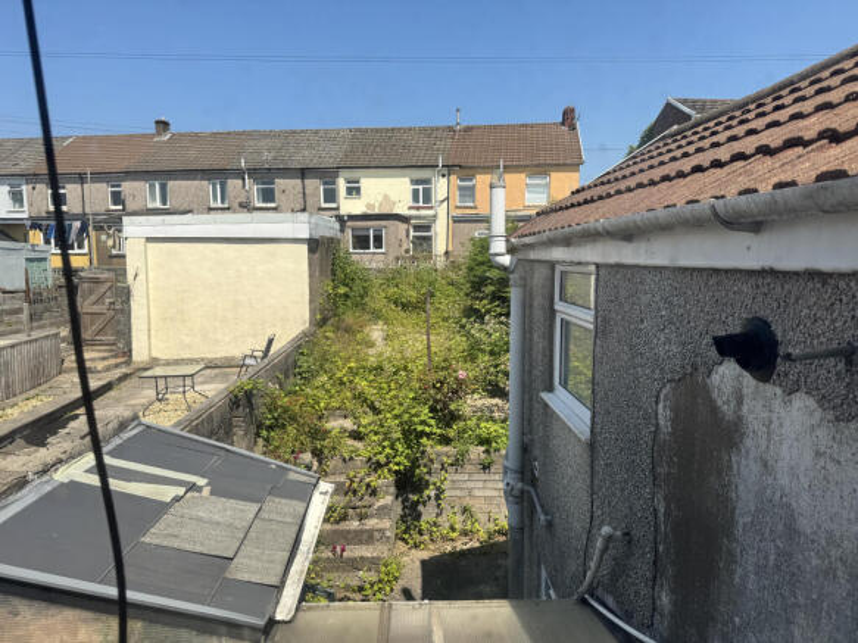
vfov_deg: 56.8
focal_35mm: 24
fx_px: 595
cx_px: 429
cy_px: 322
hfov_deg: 71.6
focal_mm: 6.76
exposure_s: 1/3802
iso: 80
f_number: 1.78
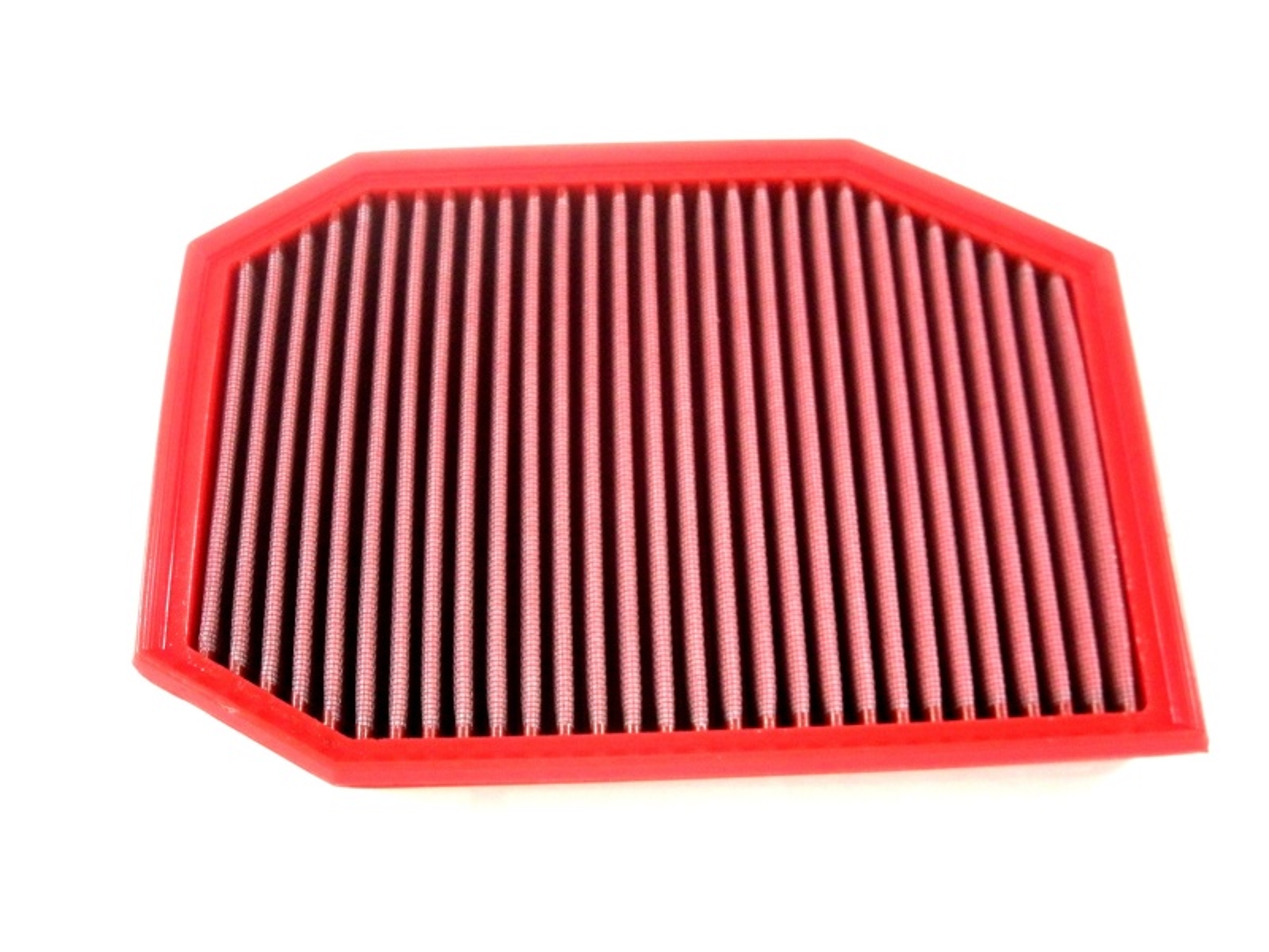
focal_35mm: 35
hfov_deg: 52.6
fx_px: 1283
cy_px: 476
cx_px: 634
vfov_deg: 40.7
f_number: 2.8
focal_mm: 5.7
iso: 400
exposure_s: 1/45.2
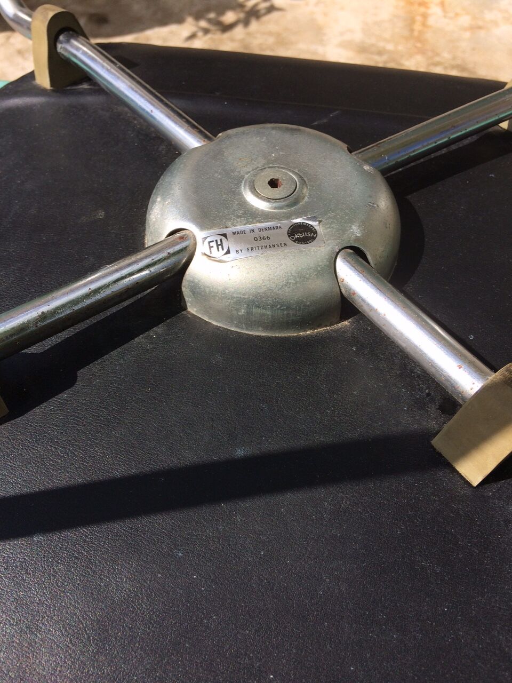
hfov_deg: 48.2
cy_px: 342
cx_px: 256
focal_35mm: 29
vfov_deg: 61.7
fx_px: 572
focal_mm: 4.15
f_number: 2.2
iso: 32
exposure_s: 1/2053
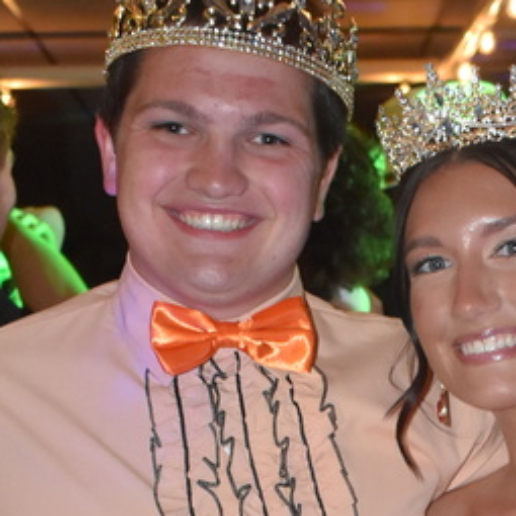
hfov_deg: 14.0
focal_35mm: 123
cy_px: 783
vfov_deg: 13.3
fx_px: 2074
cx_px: 487
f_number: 4
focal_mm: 24
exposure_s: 1/60
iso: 1600
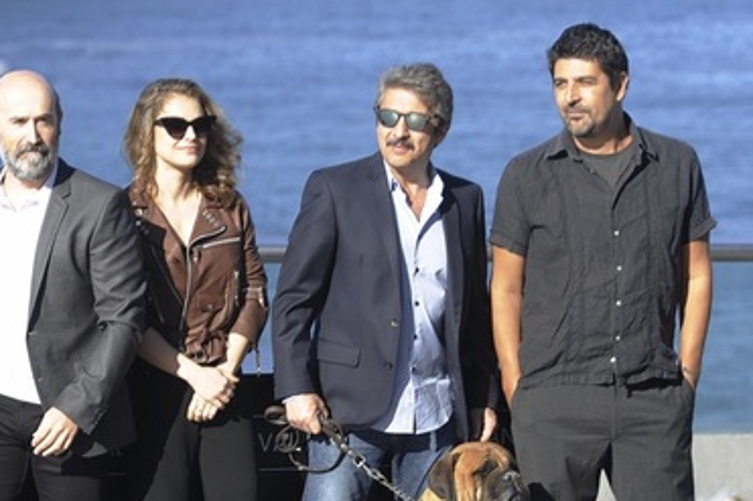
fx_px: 3889
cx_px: 311
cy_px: 315
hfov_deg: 11.1
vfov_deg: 7.4
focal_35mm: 186
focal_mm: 95
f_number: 4
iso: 200
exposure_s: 1/640
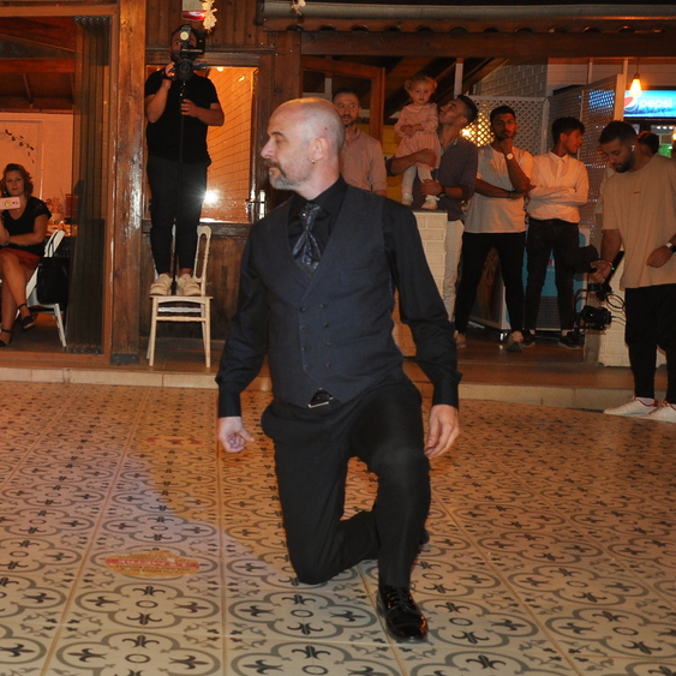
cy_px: 317
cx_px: 30
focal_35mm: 55
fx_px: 1212
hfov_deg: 29.5
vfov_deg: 31.1
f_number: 5
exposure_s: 1/60
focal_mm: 21
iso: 400
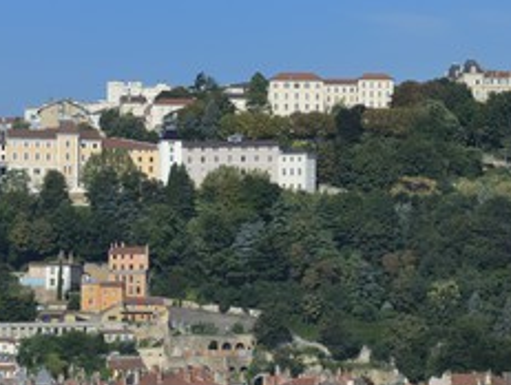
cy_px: 195
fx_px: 2839
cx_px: 438
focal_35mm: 192
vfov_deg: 7.8
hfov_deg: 10.2
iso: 100
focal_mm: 110
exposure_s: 1/200
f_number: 11
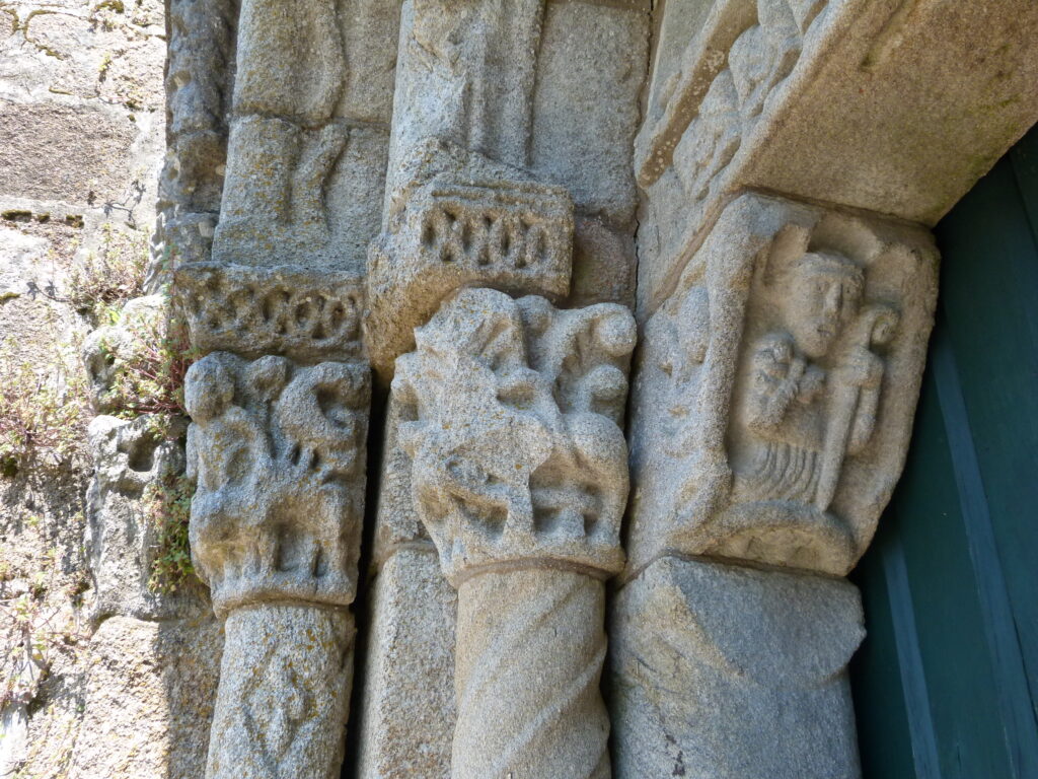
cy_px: 390
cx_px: 519
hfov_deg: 56.8
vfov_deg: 44.2
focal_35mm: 32
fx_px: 960
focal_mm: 5.7
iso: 160
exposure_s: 1/250
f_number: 4
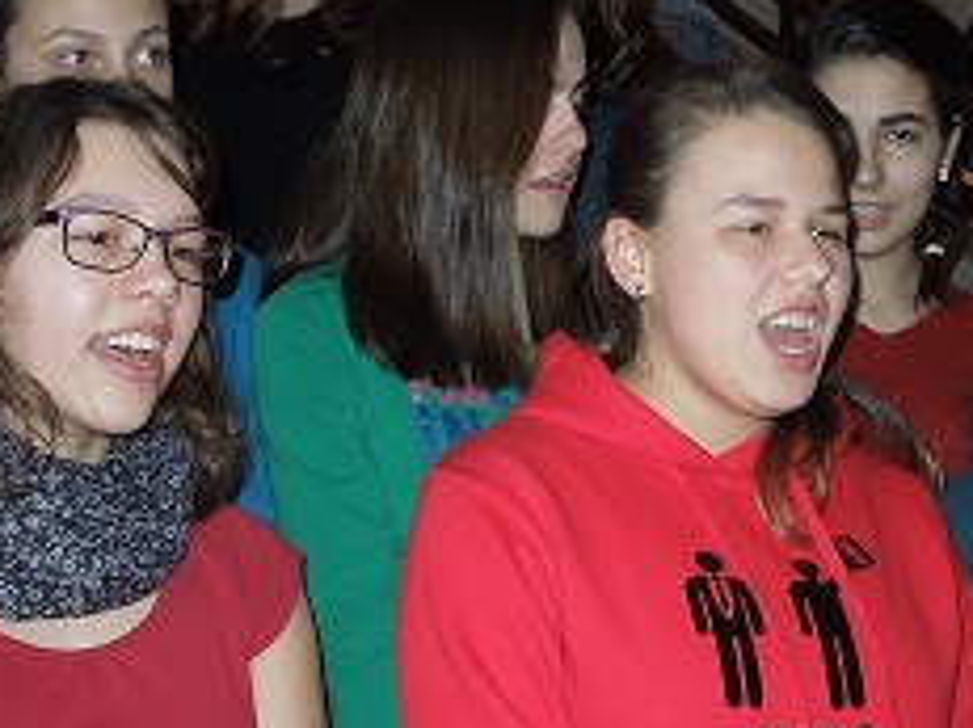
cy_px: 282
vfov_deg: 23.6
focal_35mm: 62
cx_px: 604
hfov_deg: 31.1
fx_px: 1742
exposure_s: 1/30
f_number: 3.6
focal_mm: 5.6
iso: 200
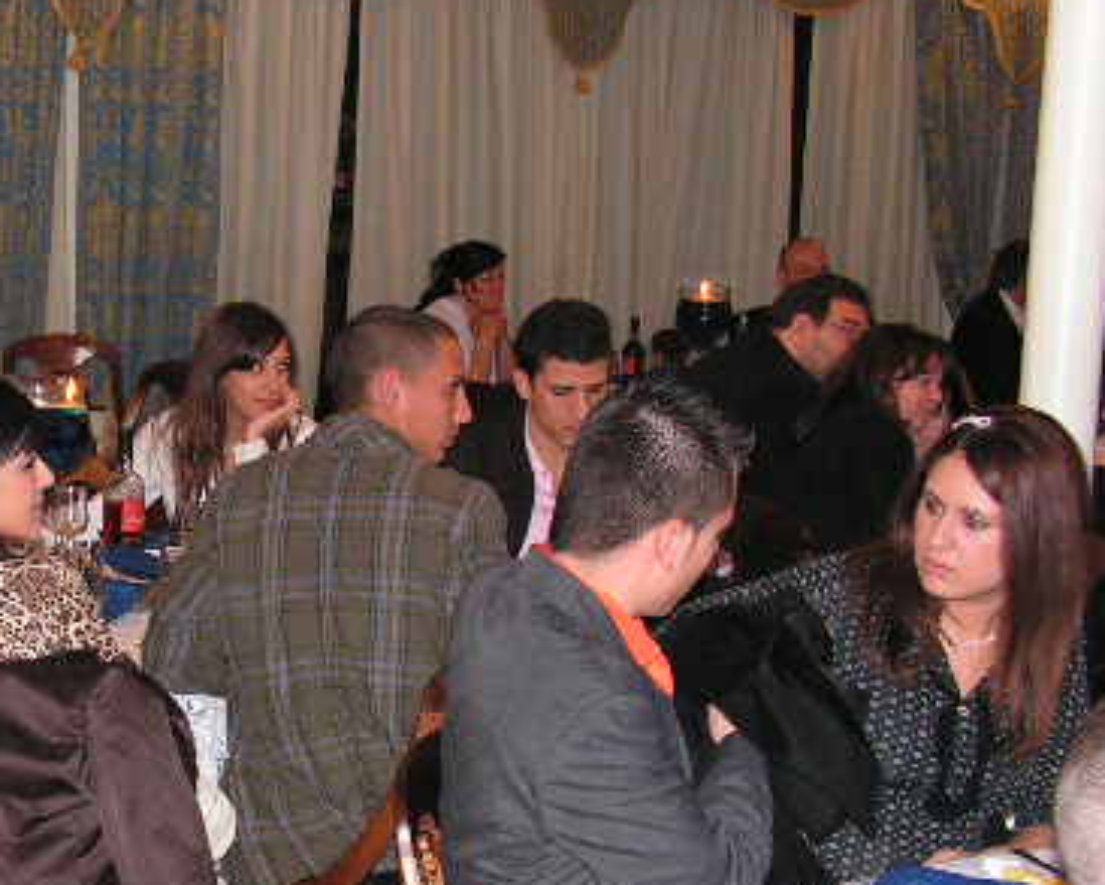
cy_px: 568
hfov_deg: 24.9
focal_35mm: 75
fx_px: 2453
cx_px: 193
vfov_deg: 20.4
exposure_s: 1/40
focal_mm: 7.4
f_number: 3.2
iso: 200
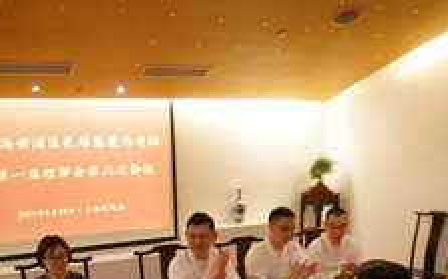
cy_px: 299
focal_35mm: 38
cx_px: 169
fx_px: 464
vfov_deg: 30.4
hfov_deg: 51.1
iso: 2000
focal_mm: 16
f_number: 2.8
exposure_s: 1/60
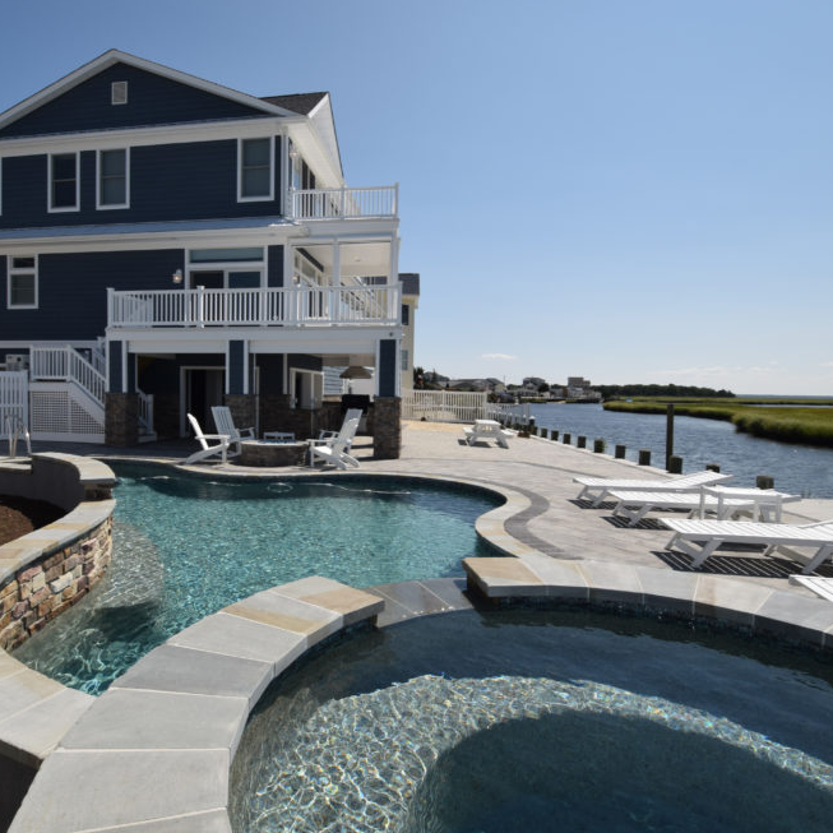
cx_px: 319
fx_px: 545
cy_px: 432
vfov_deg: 74.8
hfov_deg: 73.7
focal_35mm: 20
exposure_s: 1/200
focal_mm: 10
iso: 100
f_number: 13
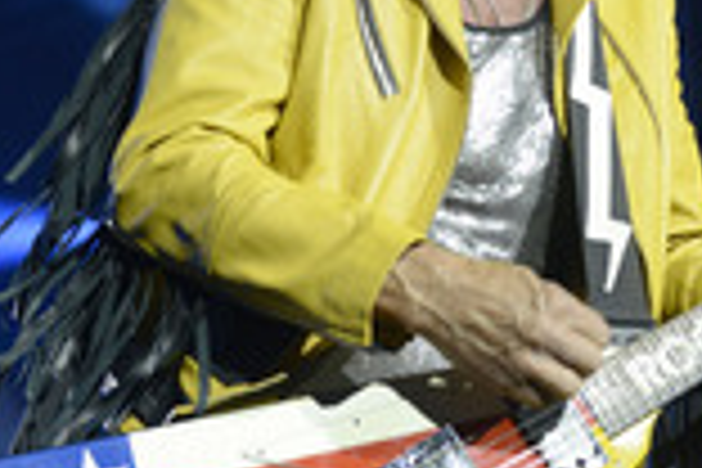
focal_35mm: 202
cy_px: 122
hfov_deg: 10.1
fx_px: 3939
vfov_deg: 6.8
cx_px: 610
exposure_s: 1/640
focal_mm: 70
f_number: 4
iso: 1250
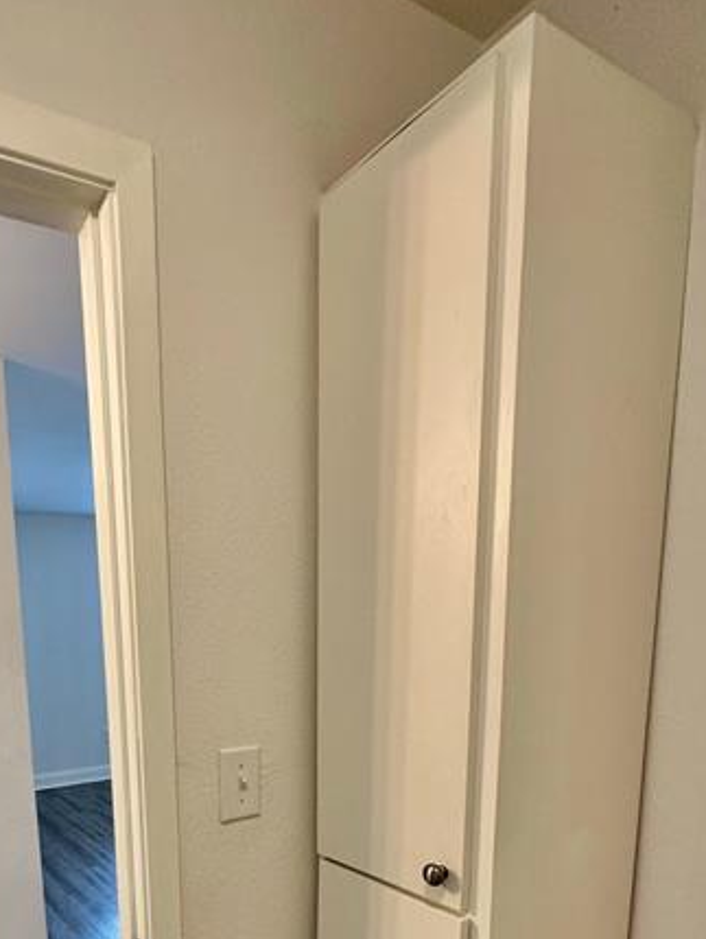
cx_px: 186
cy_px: 747
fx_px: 679
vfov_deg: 63.6
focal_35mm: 25
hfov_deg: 52.7
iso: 200
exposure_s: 1/120
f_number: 2.2
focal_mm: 2.22
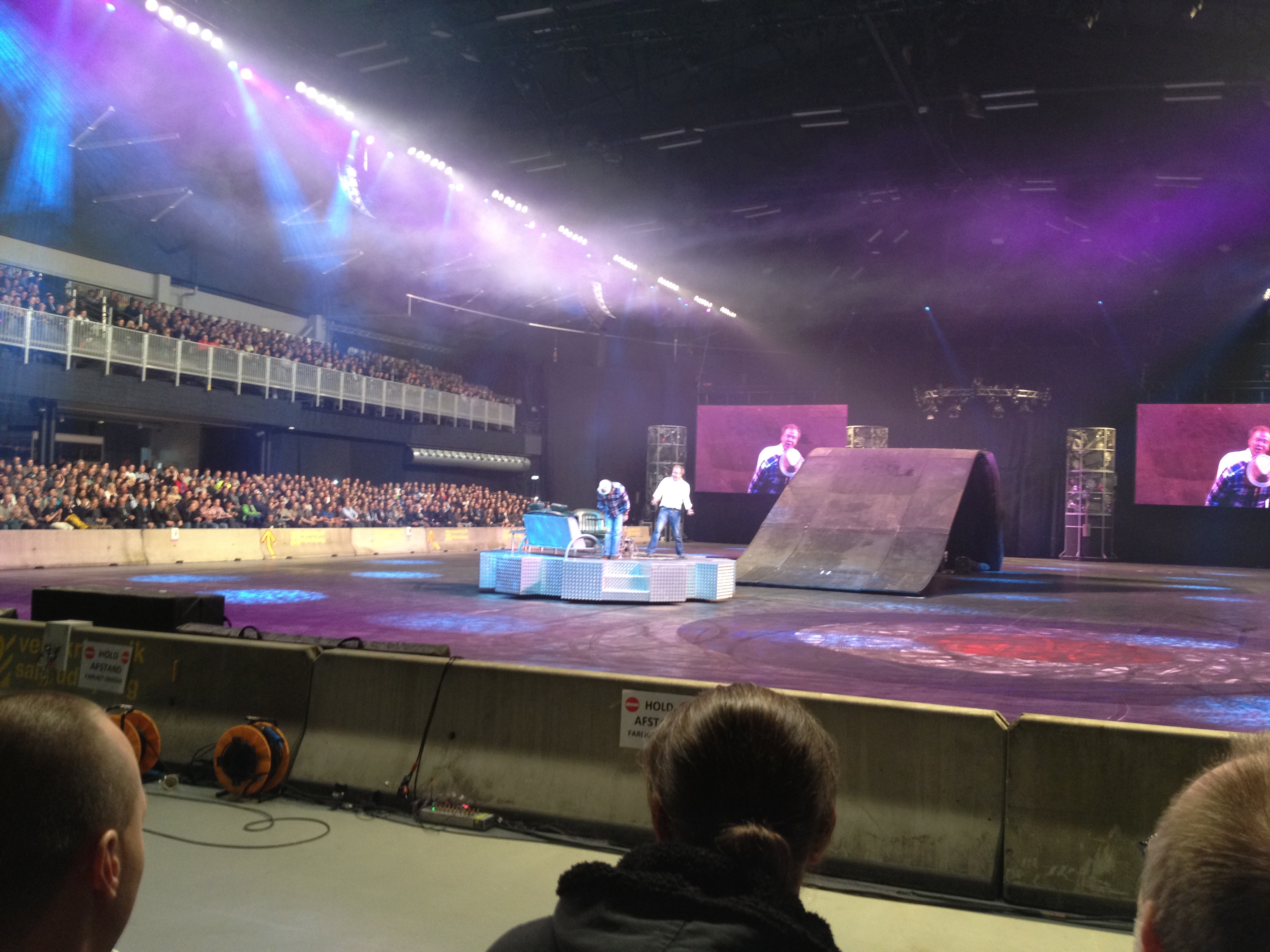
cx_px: 635
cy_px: 476
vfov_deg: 40.7
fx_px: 1284
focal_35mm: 35
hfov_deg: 52.6
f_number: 2.4
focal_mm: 4.28
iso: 125
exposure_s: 1/20
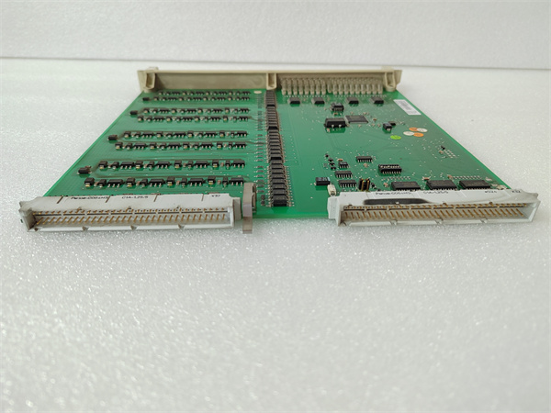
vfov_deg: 58.9
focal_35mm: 23
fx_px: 366
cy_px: 206
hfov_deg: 73.9
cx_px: 276
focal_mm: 5.52
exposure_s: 1/60
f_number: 1.9
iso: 1628
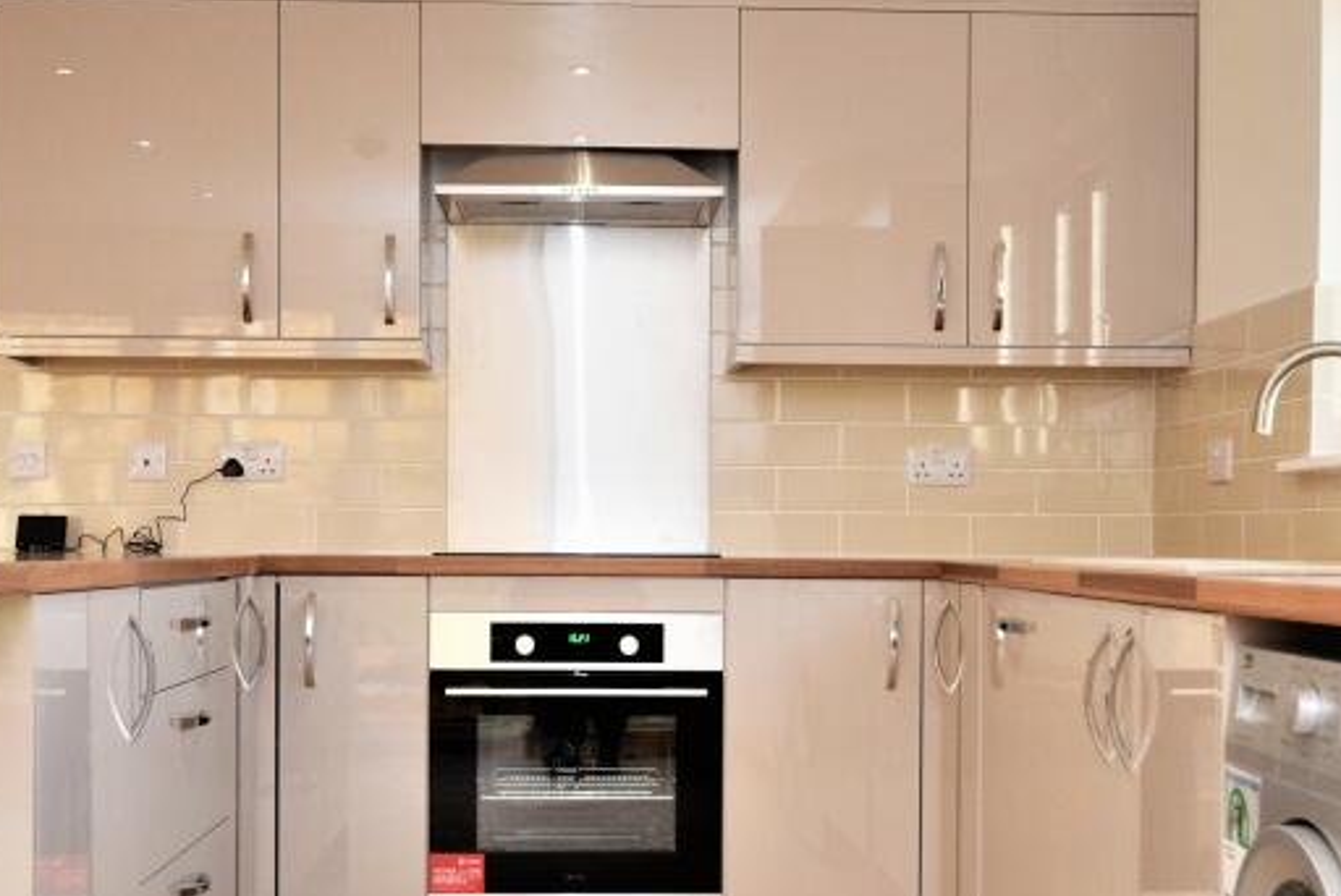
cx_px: 694
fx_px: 2236
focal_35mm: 60
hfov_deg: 33.4
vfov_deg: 22.6
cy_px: 551
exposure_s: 1/125
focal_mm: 20
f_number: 5.6
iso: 720
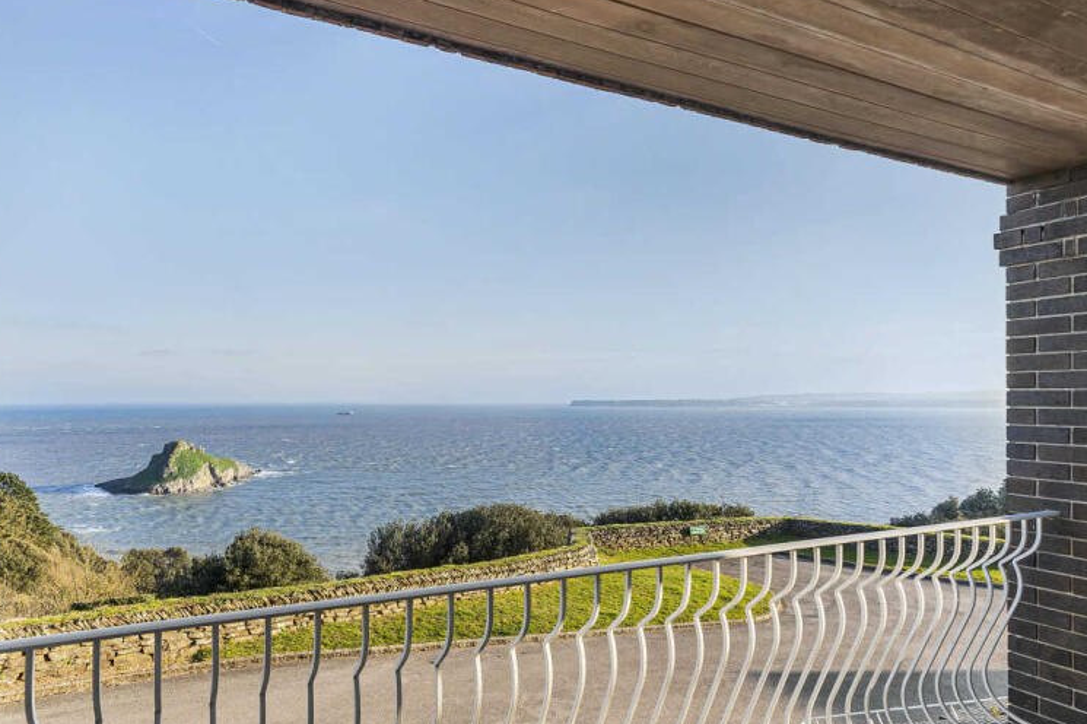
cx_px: 468
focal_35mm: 22
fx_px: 664
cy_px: 410
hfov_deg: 78.2
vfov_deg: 57.0
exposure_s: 1/160
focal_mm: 16
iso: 200
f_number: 8
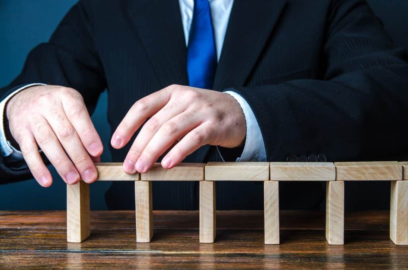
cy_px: 135
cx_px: 204
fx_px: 848
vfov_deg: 18.1
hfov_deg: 27.0
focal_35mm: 75
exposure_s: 1/125
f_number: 5.6
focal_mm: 50
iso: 125
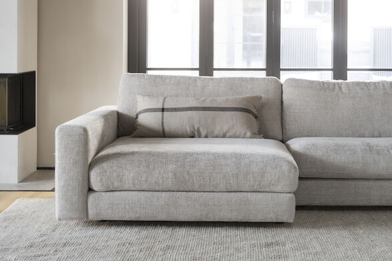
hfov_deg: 28.8
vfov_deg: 19.4
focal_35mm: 70
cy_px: 72
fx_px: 762
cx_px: 227
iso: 250
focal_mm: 41
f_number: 4
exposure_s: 1/15
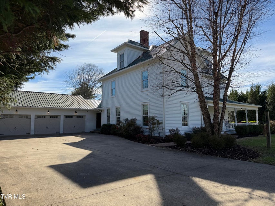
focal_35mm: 24
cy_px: 103
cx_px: 138
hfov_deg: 71.6
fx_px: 191
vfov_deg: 56.8
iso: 100
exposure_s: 1/5319
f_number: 1.78
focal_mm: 6.76
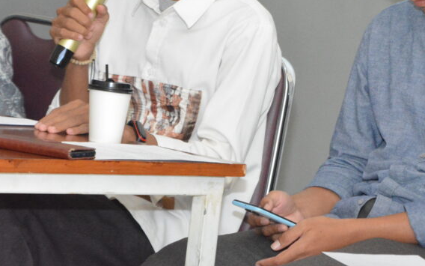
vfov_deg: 5.5
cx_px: 366
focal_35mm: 237
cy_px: 31
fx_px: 2745
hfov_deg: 8.8
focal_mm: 86
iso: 6400
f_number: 8
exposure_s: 1/125
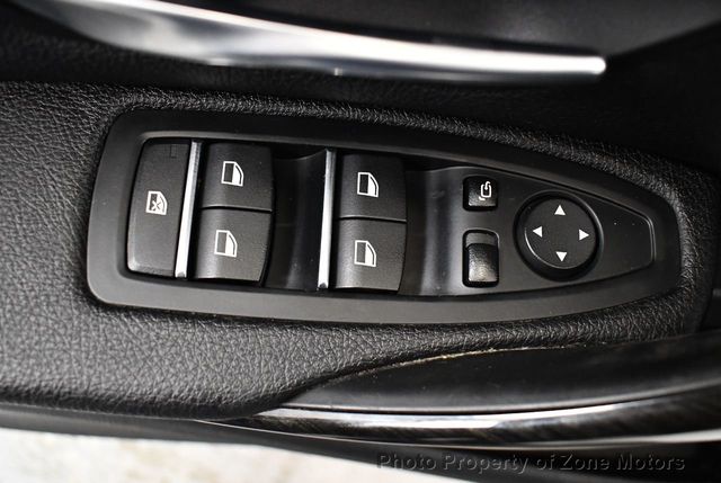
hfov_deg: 53.1
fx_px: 722
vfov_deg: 37.0
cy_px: 242
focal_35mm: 36
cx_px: 360
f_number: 3.5
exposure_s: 1/60
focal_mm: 18
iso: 3200
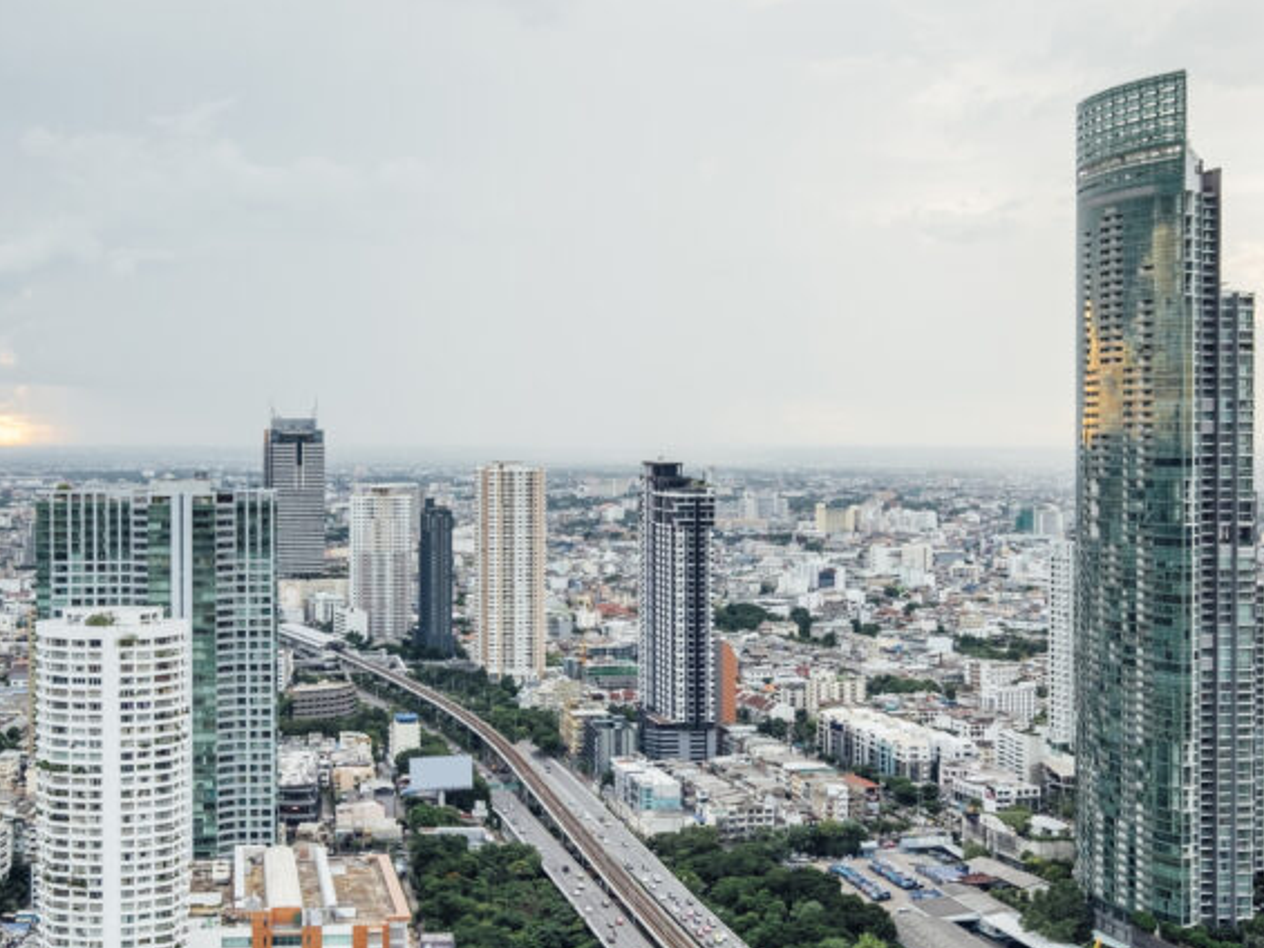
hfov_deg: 35.5
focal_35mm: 54
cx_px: 694
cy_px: 616
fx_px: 1972
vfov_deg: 26.9
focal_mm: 20.9
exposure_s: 1/18
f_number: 8
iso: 200
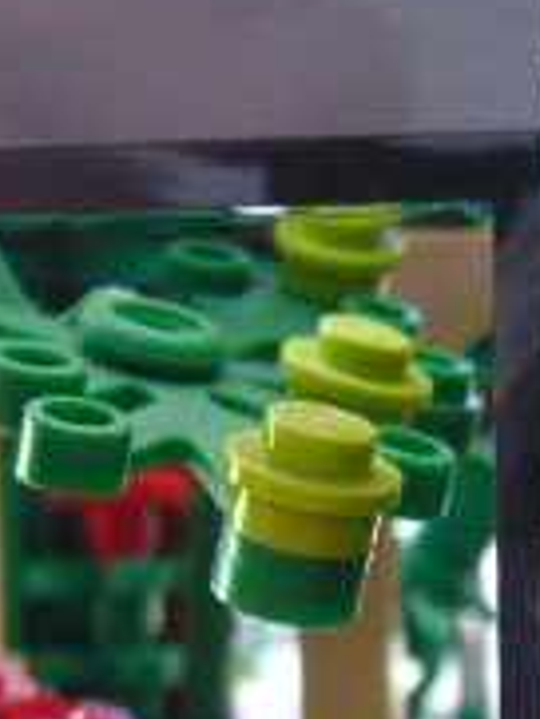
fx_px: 2057
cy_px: 834
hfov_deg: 14.6
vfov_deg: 18.9
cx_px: 592
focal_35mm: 99
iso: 400
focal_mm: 4.6
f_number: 2.8
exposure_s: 1/40
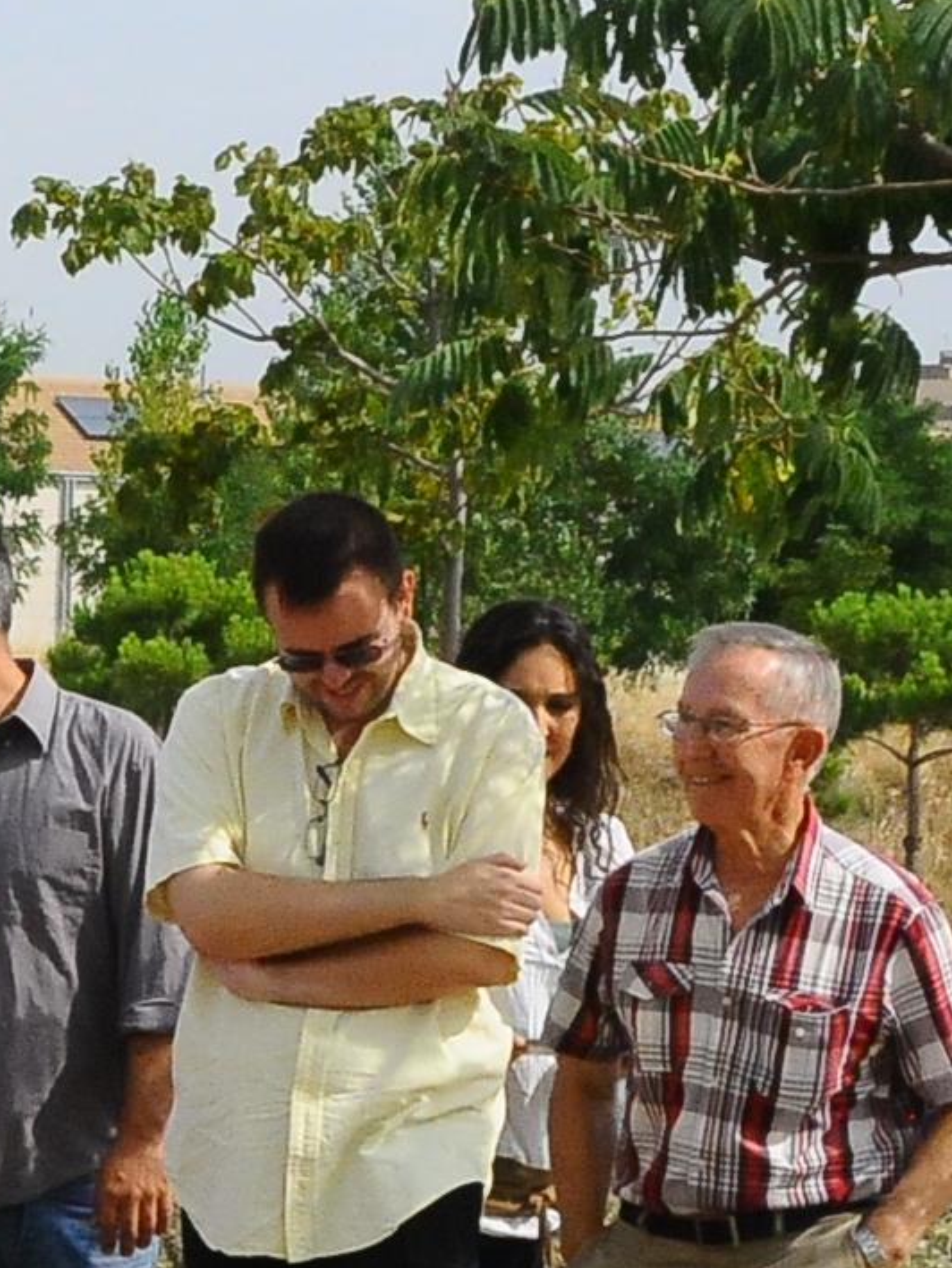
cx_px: -1265
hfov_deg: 7.6
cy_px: 1152
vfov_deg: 10.7
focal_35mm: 183
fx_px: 6708
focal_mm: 28
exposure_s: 1/1000
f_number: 13
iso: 1600
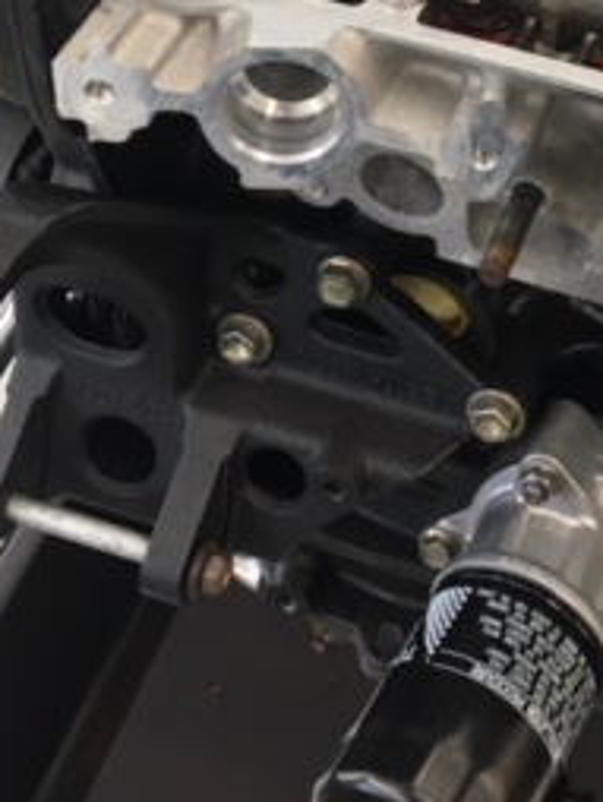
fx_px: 1693
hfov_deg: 19.9
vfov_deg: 25.9
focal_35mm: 73
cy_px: 101
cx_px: 530
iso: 40
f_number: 2.2
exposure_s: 1/33
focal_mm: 4.15
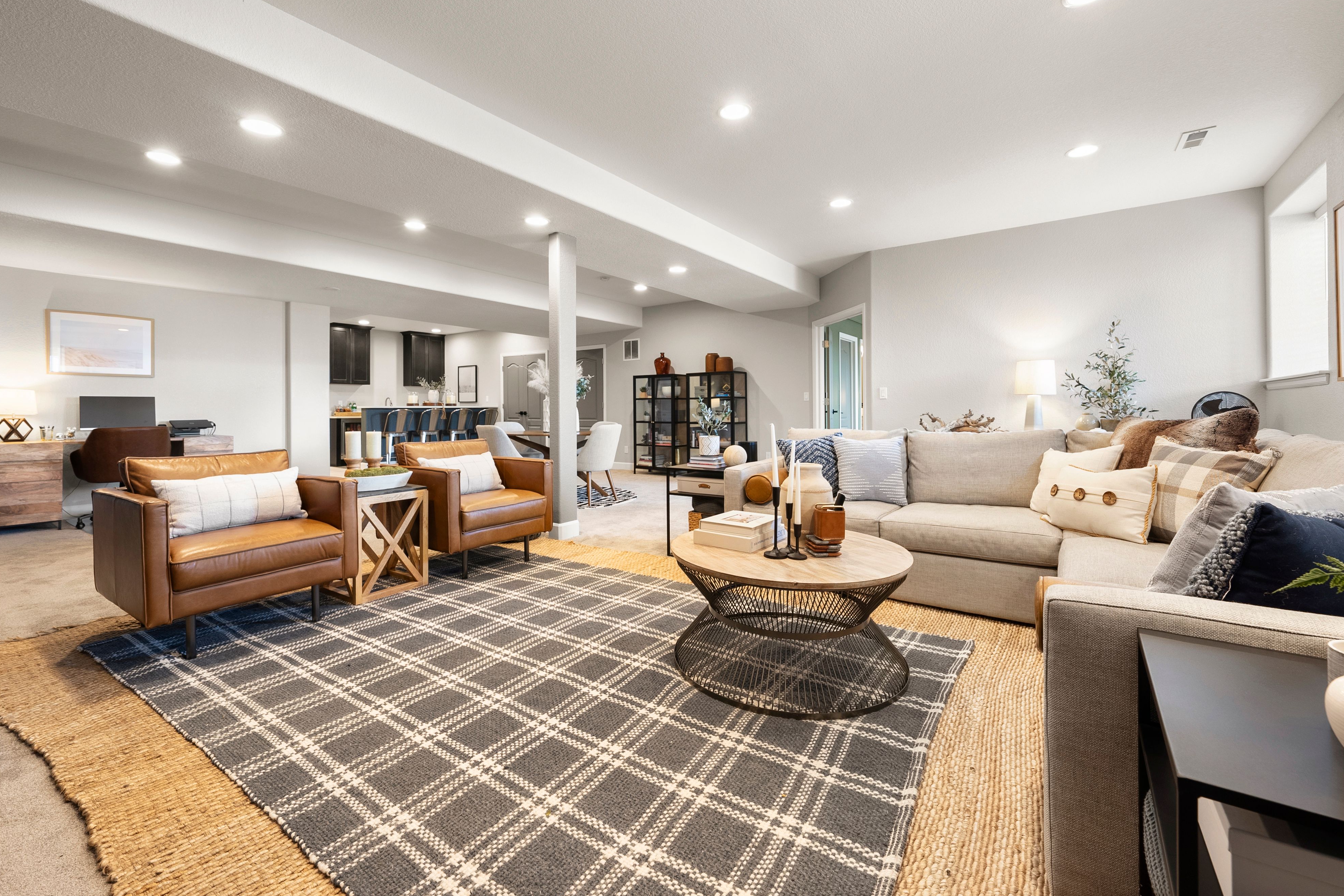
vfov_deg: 77.2
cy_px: 422
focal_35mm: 15
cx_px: 661
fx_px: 560
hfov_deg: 100.4
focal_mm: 14
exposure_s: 1/1.25
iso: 640
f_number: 8
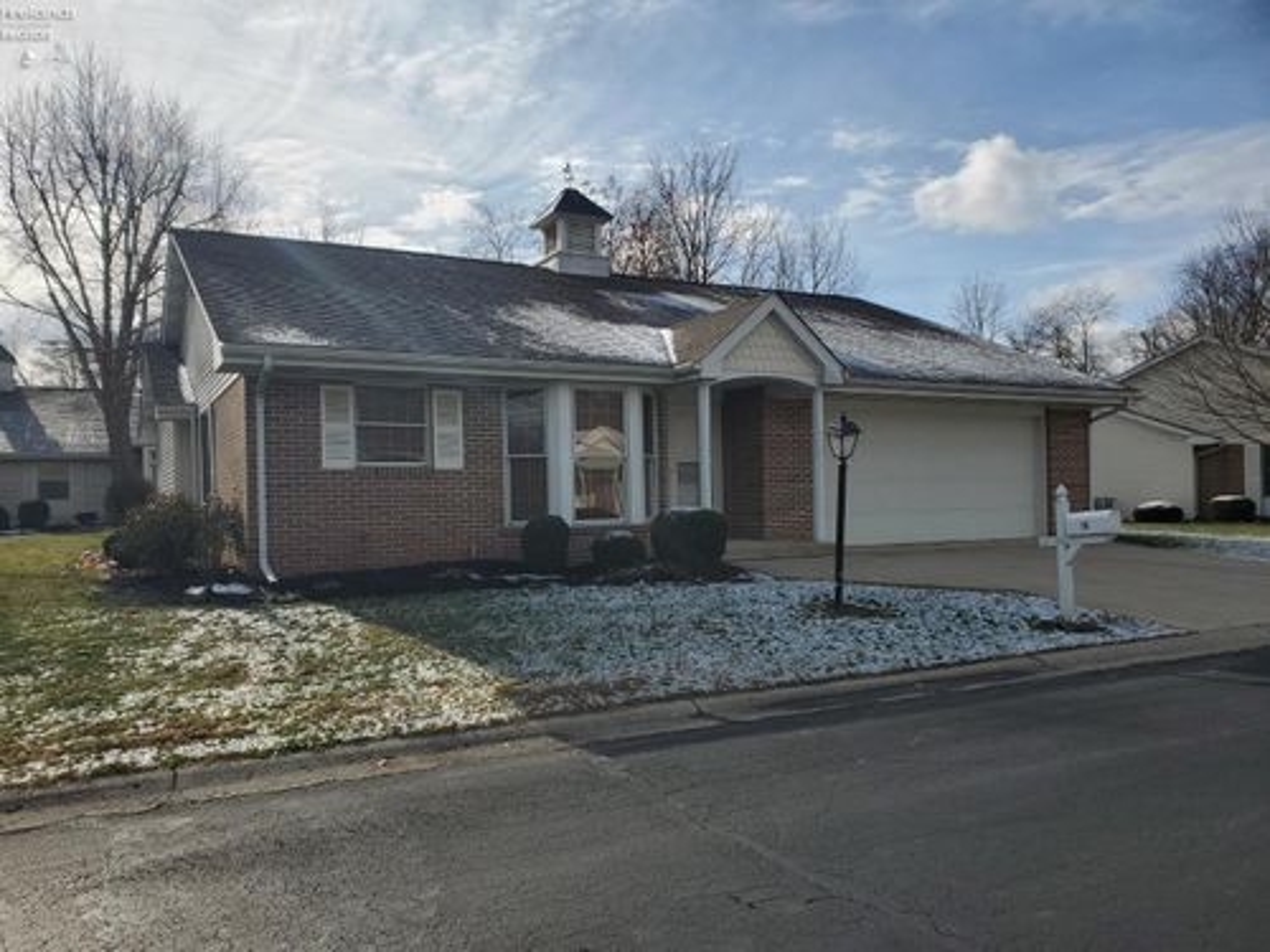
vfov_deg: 53.1
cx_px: 635
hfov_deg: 67.3
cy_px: 476
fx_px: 954
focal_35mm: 26
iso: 50
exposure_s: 1/2272
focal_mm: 4.3
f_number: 2.4
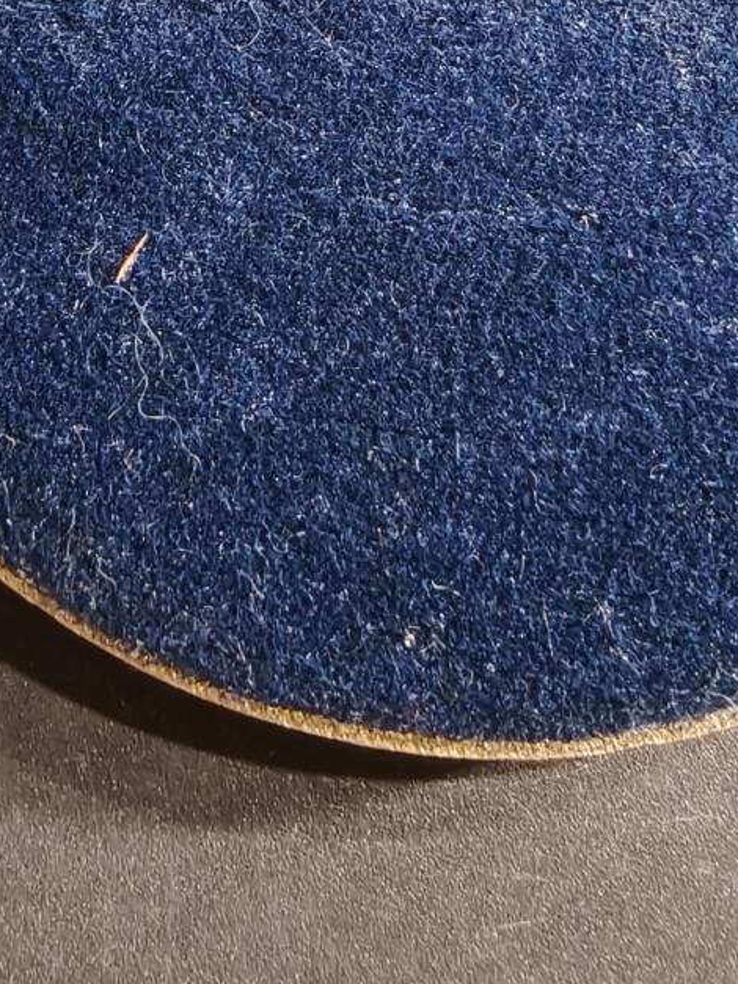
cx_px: 422
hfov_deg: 22.2
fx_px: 1877
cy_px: 152
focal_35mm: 66
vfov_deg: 28.6
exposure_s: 1/50
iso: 320
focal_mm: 2.32
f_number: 2
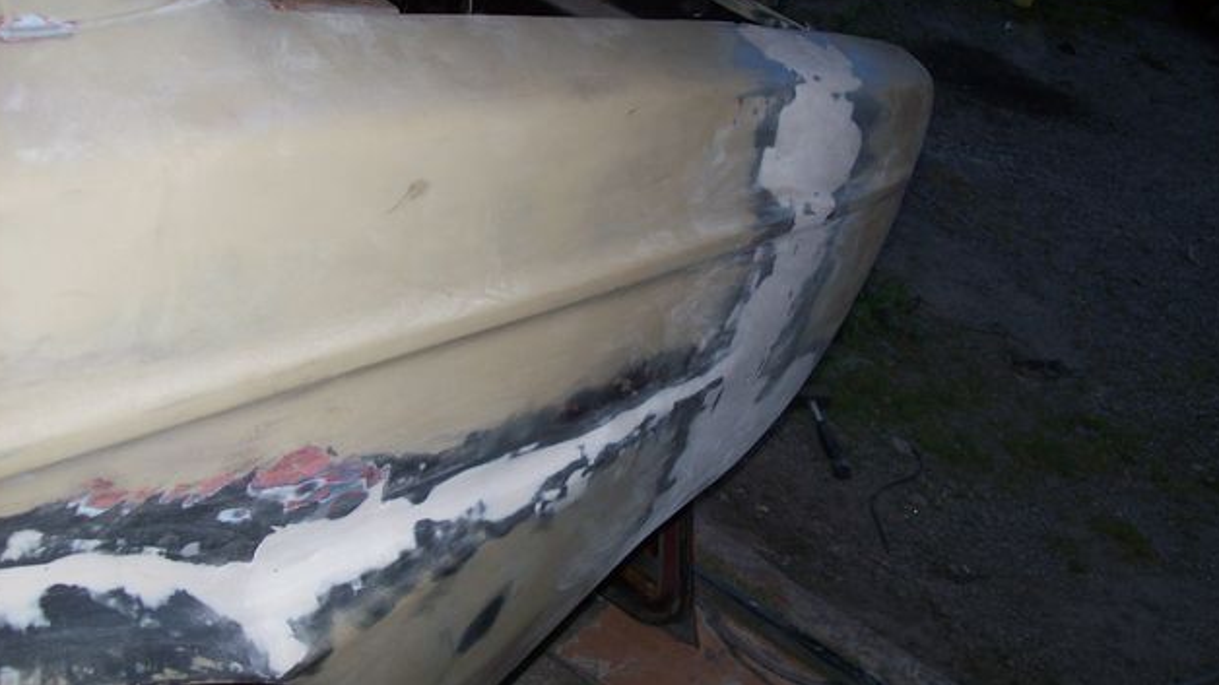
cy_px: 378
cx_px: 610
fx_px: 1293
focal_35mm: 40
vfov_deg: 29.7
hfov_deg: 50.5
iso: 80
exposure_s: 1/64
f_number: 2.7
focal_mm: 6
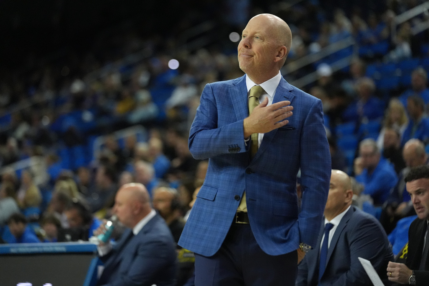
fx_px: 1609
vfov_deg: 10.2
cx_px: 214
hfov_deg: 15.2
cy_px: 143
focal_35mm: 135
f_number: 2.8
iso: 6400
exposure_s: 1/4000
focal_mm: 135
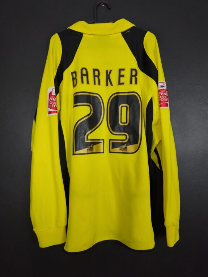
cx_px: 106
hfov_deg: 56.8
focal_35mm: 24
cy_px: 142
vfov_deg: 71.6
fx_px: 192
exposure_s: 1/125
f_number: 1.6
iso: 320
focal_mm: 6.57
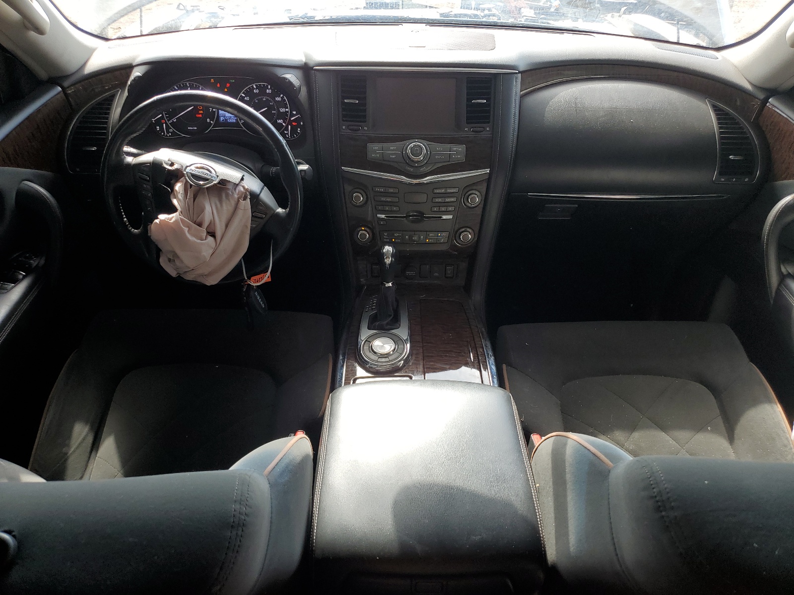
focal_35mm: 26
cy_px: 298
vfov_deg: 53.1
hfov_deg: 67.3
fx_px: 596
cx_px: 397
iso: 50
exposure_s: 1/185
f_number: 1.5
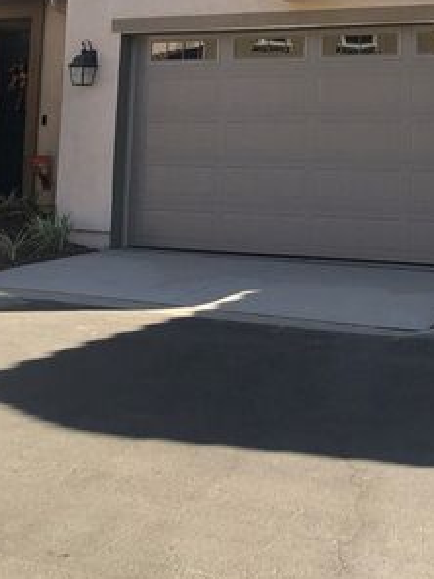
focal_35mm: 63
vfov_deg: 28.4
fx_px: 1053
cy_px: -28
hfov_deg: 22.1
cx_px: 465
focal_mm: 3.99
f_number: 1.8
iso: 20
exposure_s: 1/923
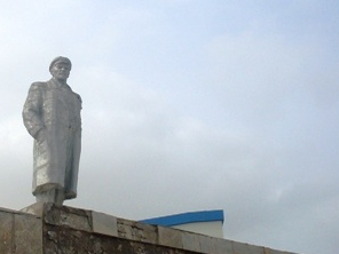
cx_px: 74
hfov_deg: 31.5
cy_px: 164
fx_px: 588
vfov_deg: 24.3
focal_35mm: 60
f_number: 8.4
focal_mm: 6.3
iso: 80
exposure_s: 1/350
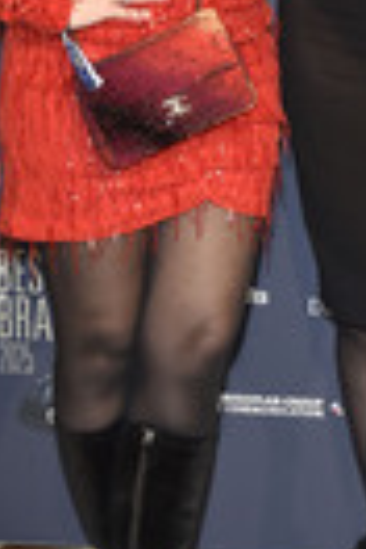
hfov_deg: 9.5
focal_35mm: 145
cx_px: 245
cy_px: 75
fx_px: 2211
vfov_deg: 14.0
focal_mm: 48
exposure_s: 1/250
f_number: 7.1
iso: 1250
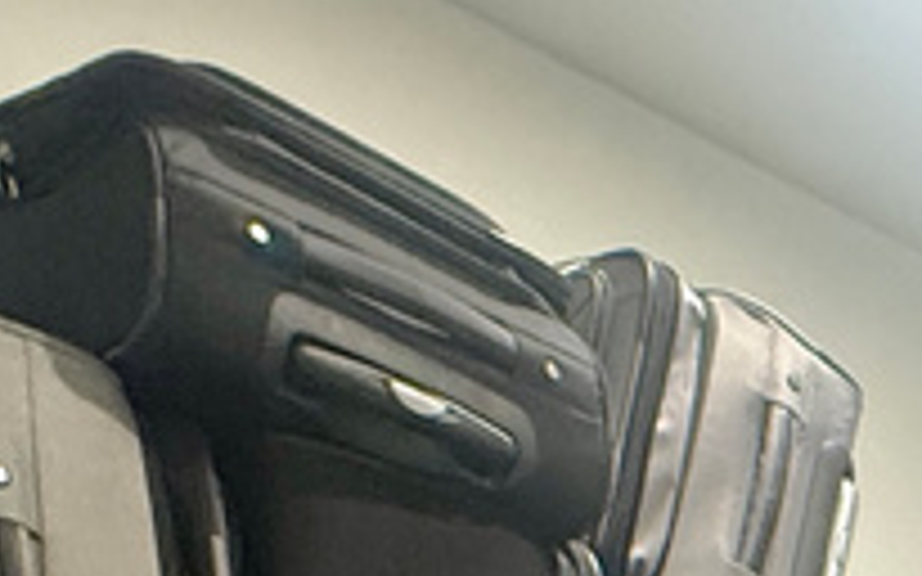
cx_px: 1570
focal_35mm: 74
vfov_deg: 12.0
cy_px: 1584
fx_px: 1859
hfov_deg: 21.0
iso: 320
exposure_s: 1/60
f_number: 2.2
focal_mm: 2.22
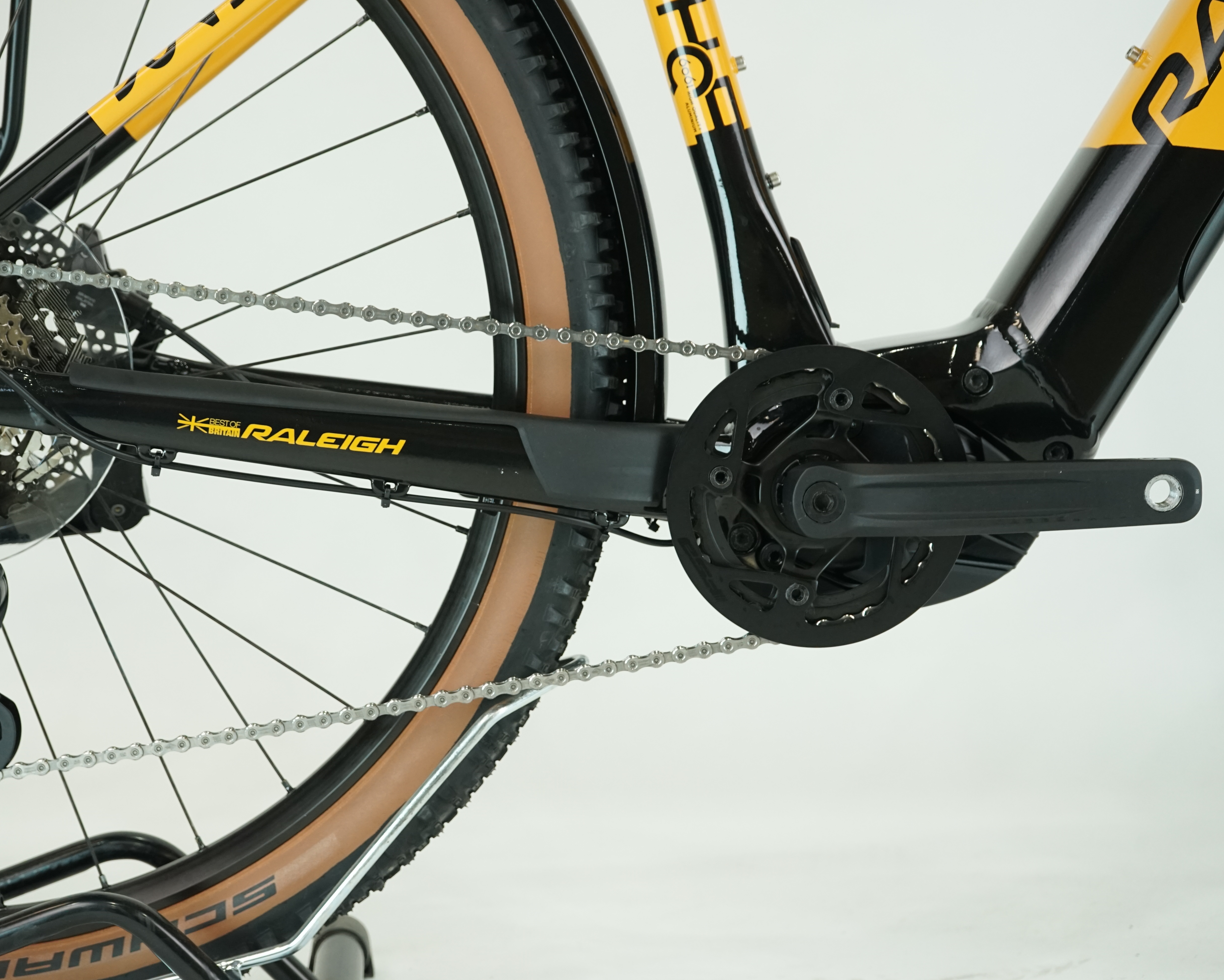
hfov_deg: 28.6
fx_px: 2391
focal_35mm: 66
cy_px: 489
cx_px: 482
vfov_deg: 23.1
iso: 1600
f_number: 6.3
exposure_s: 1/200
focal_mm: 58
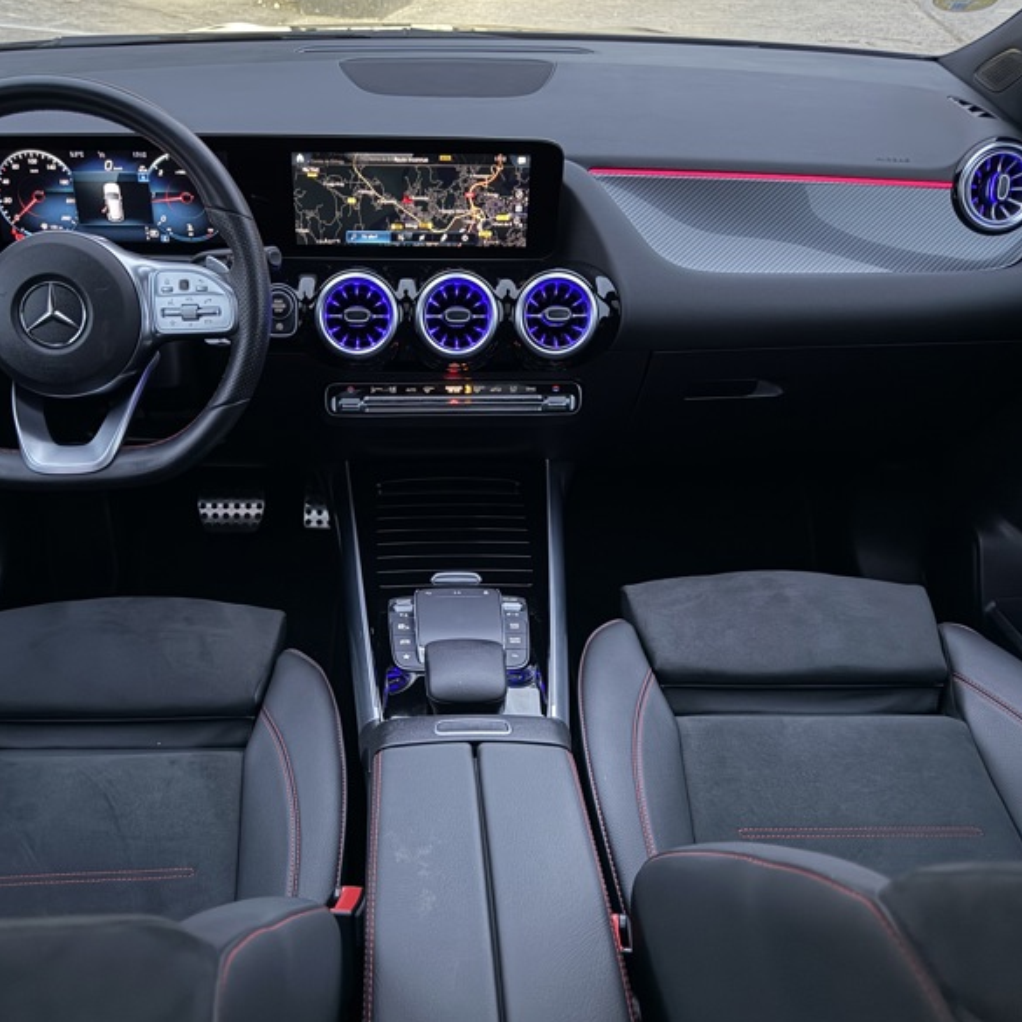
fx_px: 969
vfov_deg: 55.6
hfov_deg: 55.4
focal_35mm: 29
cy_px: 521
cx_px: 440
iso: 1000
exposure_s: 1/11
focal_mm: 6.76
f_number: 1.78
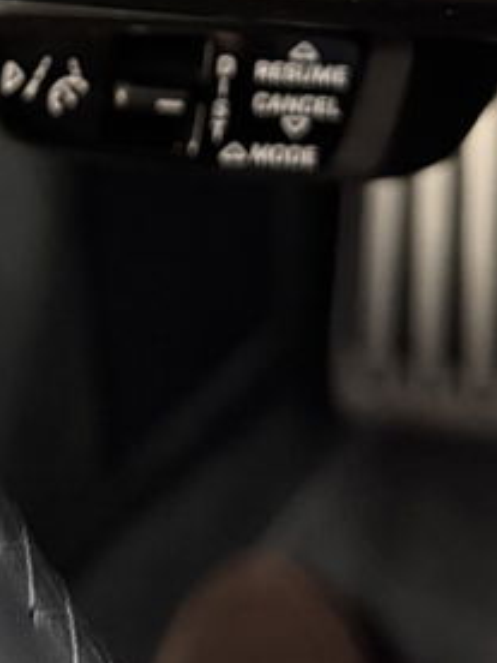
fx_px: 1704
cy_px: -344
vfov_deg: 19.2
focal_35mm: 89
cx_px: 267
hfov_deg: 16.6
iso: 1000
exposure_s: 1/25
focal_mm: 6.76
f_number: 1.78
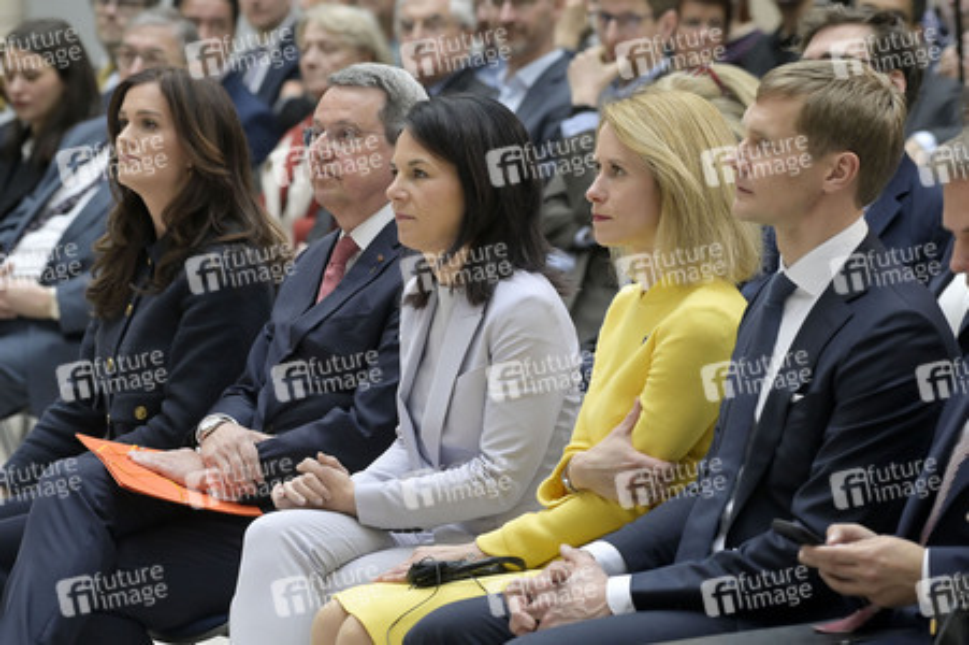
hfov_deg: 9.4
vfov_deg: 6.2
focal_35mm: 220
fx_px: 5917
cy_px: 322
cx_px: 484
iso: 5000
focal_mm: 220
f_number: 7.1
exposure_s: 1/500
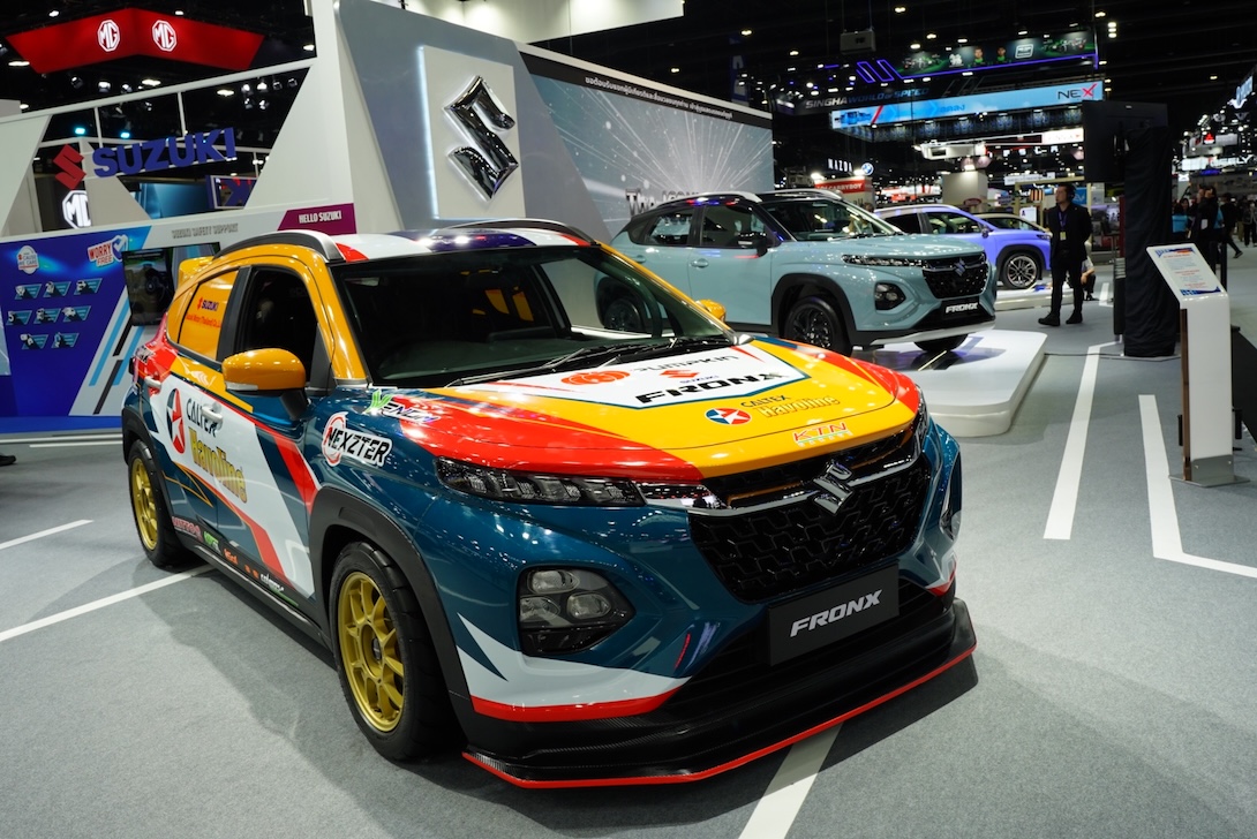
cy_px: 420
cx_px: 628
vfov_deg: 43.1
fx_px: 1062
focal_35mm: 30
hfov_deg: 61.2
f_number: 9
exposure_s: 1/100
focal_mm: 30.4
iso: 800
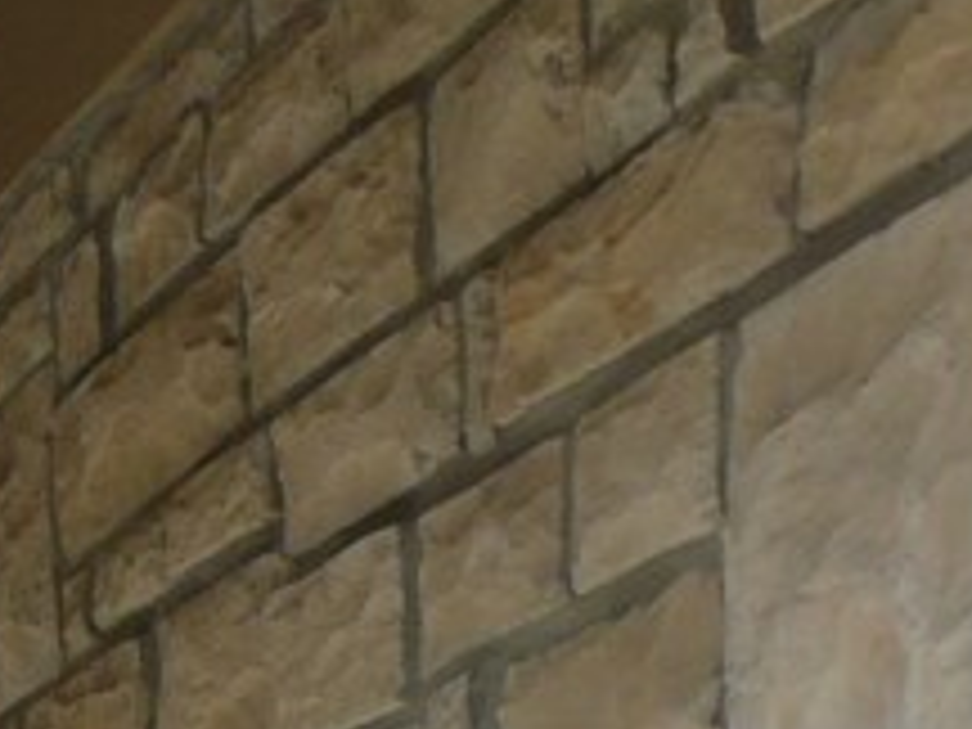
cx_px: -1076
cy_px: 1634
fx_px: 3735
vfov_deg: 10.0
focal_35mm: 133
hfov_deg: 12.7
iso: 100
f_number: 4
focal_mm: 4.6
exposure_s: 1/200
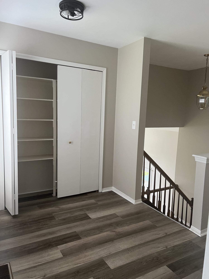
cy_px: 140
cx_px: 104
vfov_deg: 67.3
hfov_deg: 53.1
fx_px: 209
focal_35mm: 26
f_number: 1.5
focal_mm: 5.7
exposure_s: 1/60
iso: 100
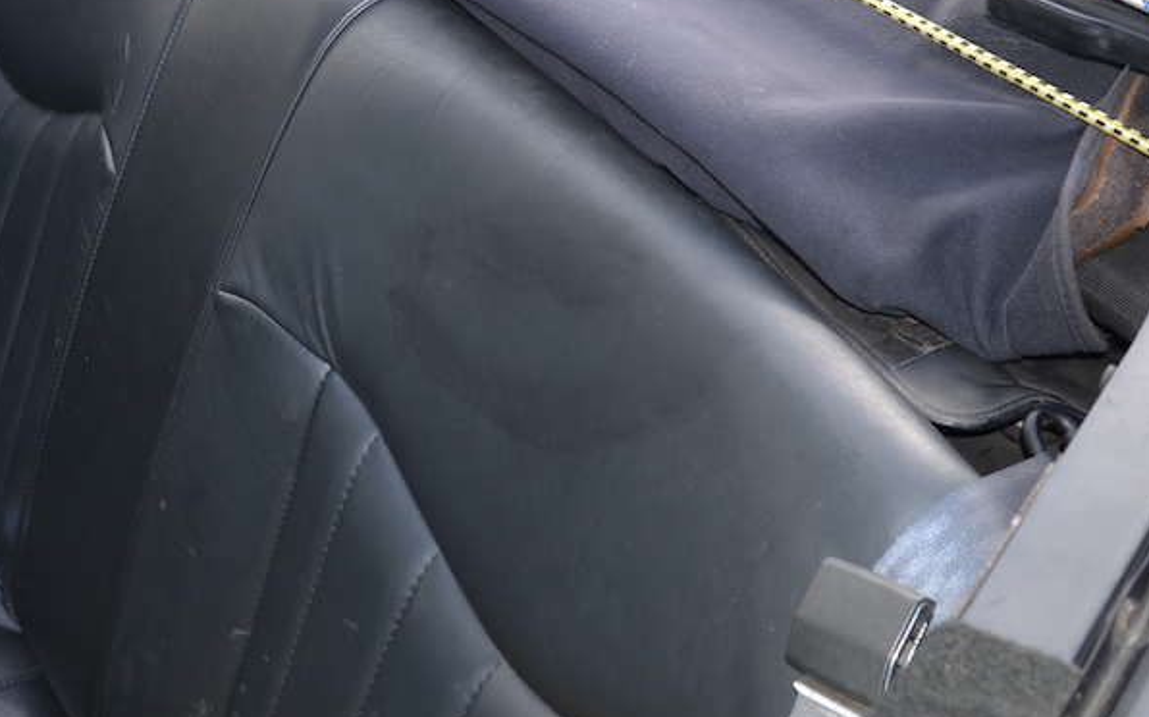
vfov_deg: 21.3
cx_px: 574
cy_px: 17
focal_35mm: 59
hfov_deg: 34.6
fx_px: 1847
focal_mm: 18
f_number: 5.6
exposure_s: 1/200
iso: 100
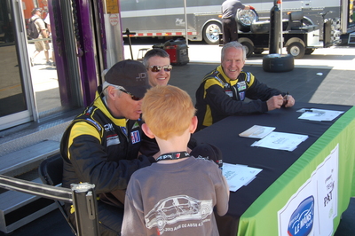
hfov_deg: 43.6
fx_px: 443
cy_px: 118
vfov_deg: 29.8
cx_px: 178
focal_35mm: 45
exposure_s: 1/125
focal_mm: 30
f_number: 5.6
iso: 200
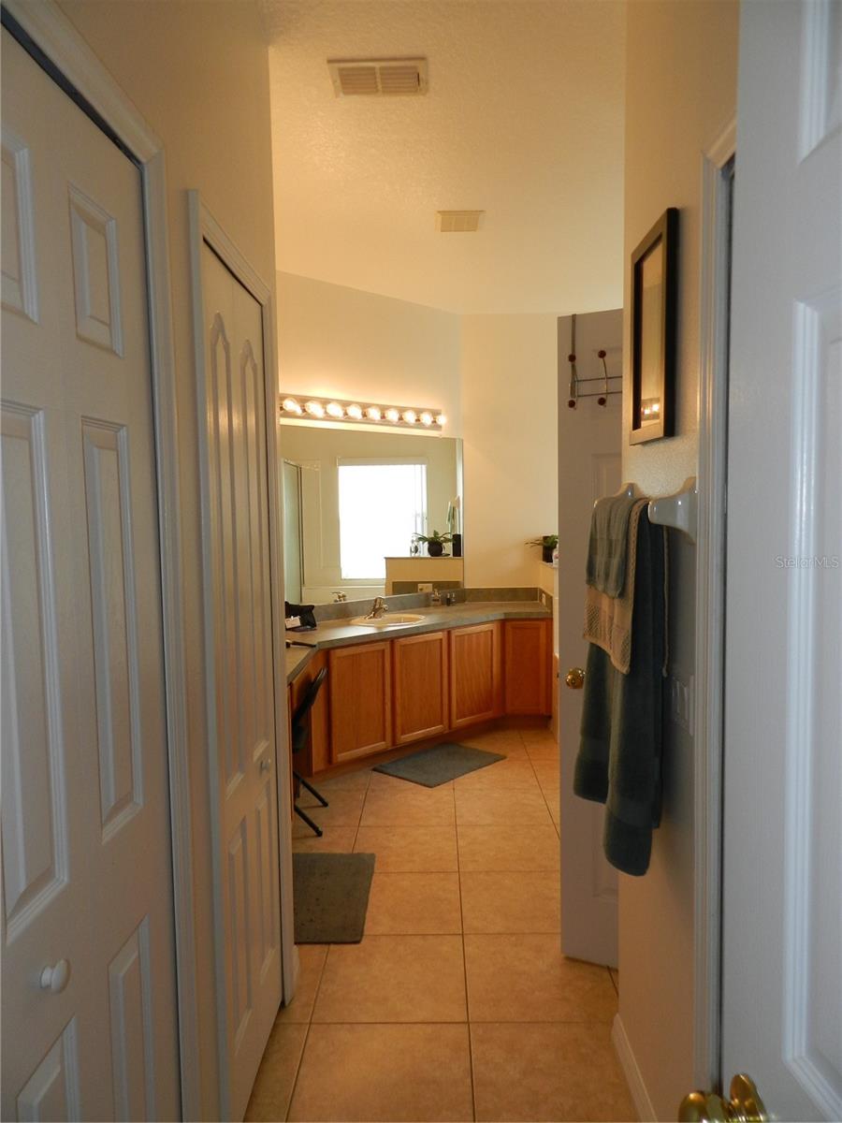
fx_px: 746
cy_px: 562
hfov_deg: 58.9
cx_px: 421
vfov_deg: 73.9
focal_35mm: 23
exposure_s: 1/60
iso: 160
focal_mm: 4
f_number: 3.4
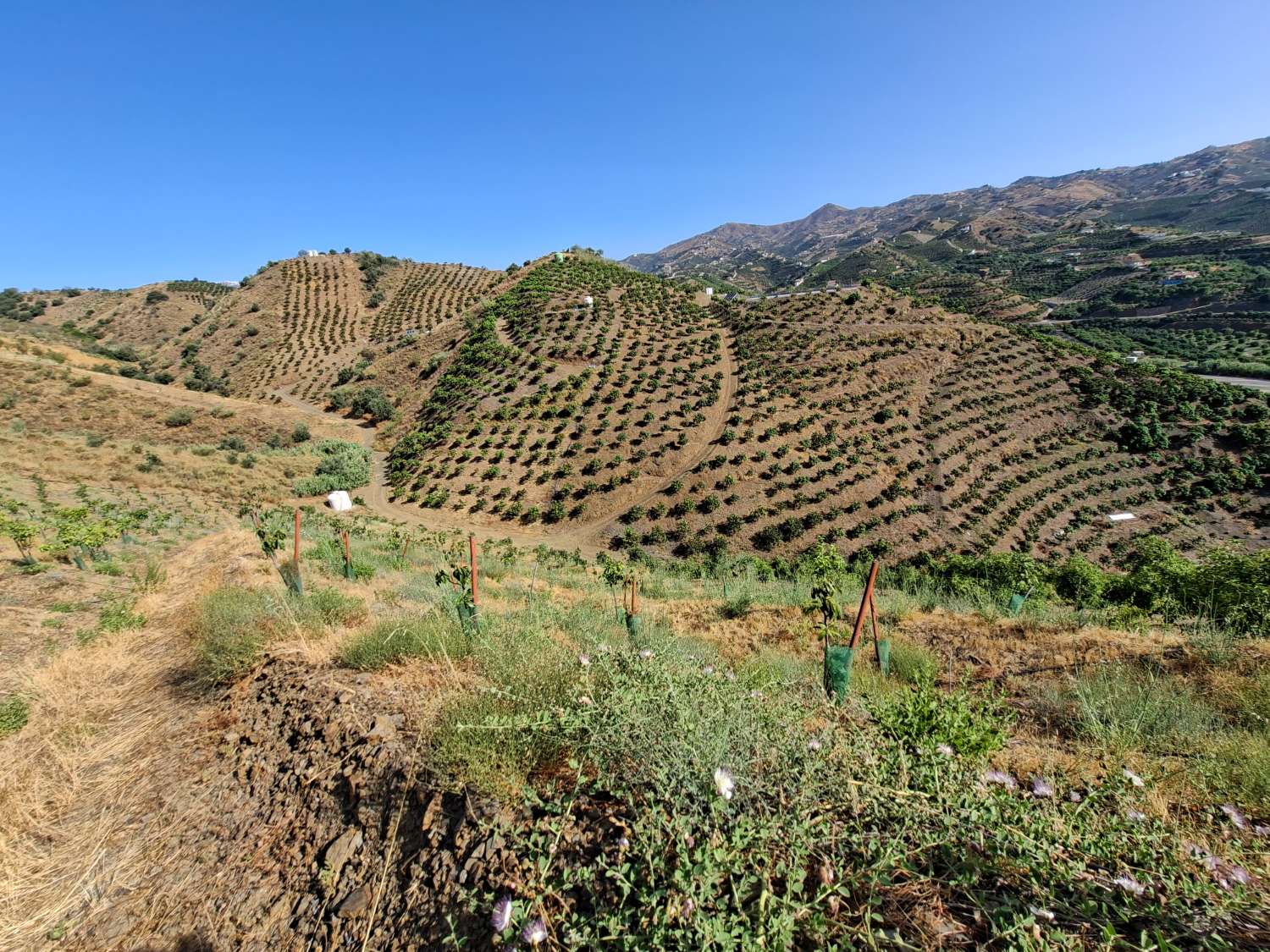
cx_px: 635
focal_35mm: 13
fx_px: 477
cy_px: 476
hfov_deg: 106.2
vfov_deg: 89.9
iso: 40
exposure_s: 1/722
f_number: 2.2
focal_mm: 1.74
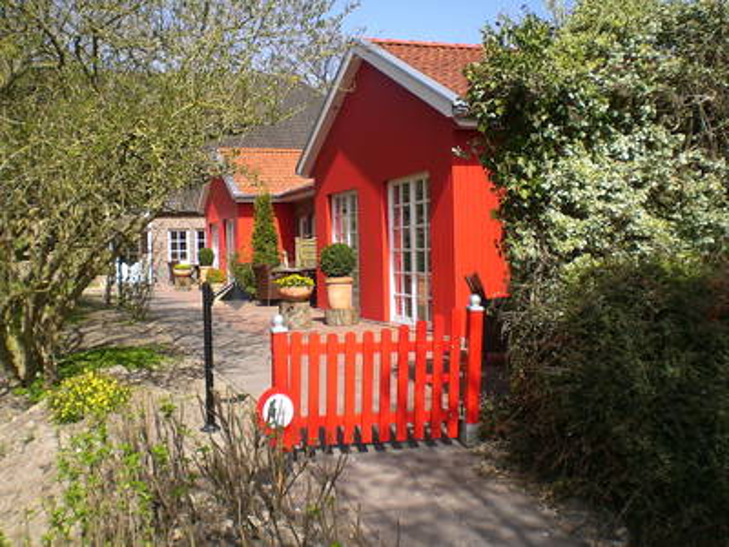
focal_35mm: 38
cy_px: 274
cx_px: 364
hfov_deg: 49.0
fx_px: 800
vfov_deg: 37.7
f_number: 4.4
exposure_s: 1/320
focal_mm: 6.3
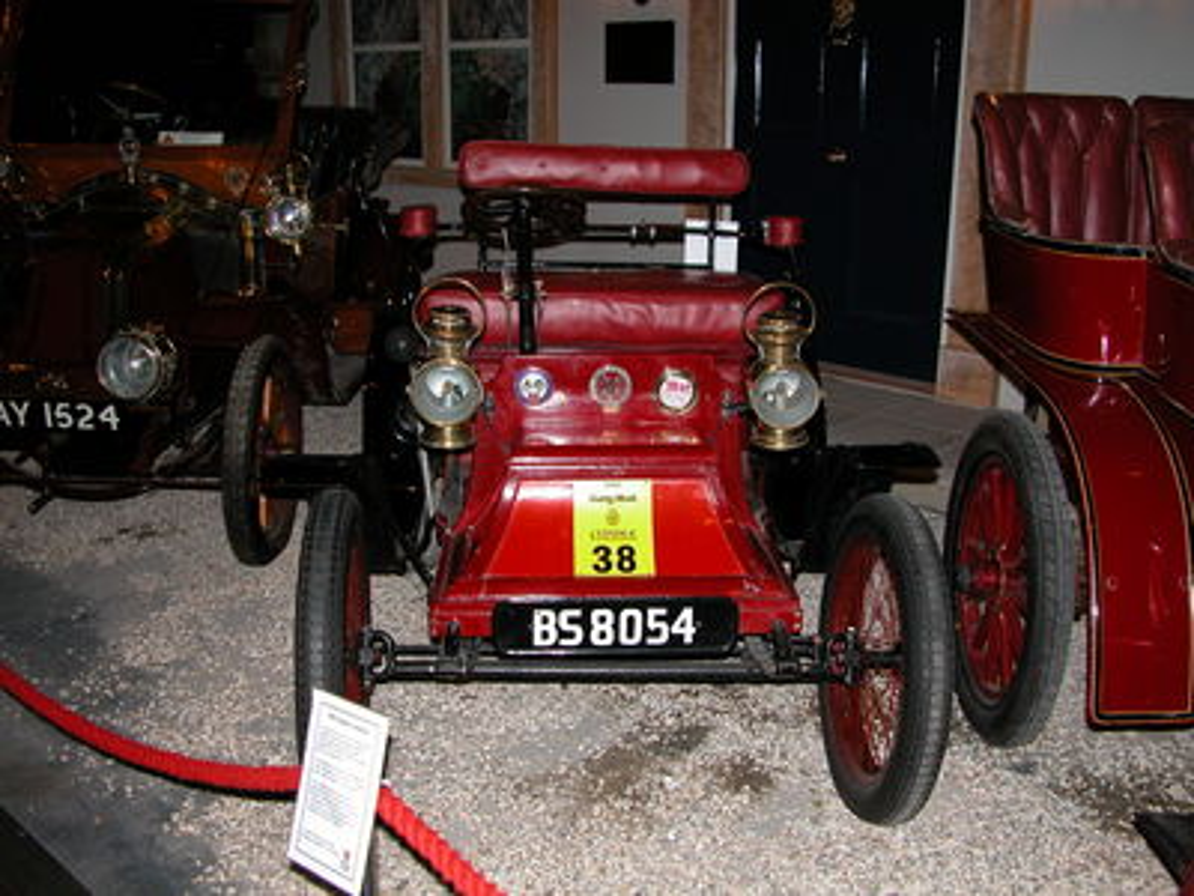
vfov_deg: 39.7
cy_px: 448
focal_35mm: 36
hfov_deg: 51.4
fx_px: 1242
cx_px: 597
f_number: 2.8
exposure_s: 1/60
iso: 200
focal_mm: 9.2
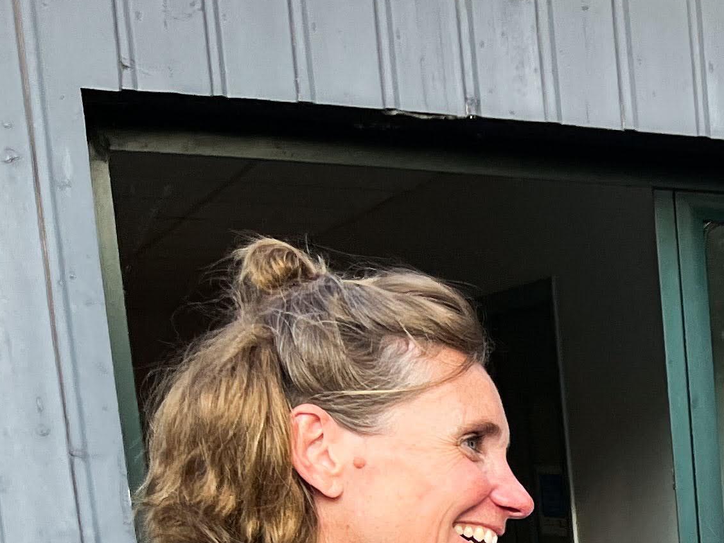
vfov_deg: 14.3
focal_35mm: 93
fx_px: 1945
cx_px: 1238
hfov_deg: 17.7
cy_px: 922
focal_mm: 5.1
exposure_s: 1/370
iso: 50
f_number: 1.6
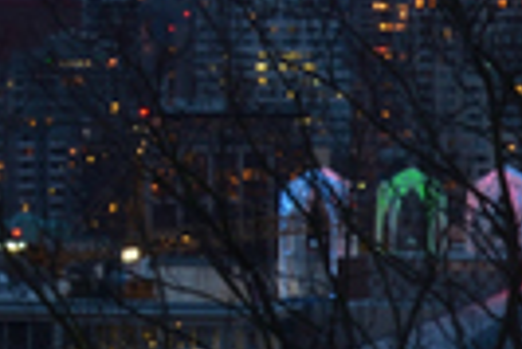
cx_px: -467
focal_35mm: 513
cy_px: -237
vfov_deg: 2.7
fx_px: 7441
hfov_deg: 4.0
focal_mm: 65
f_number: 20
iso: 100
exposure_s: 9.6
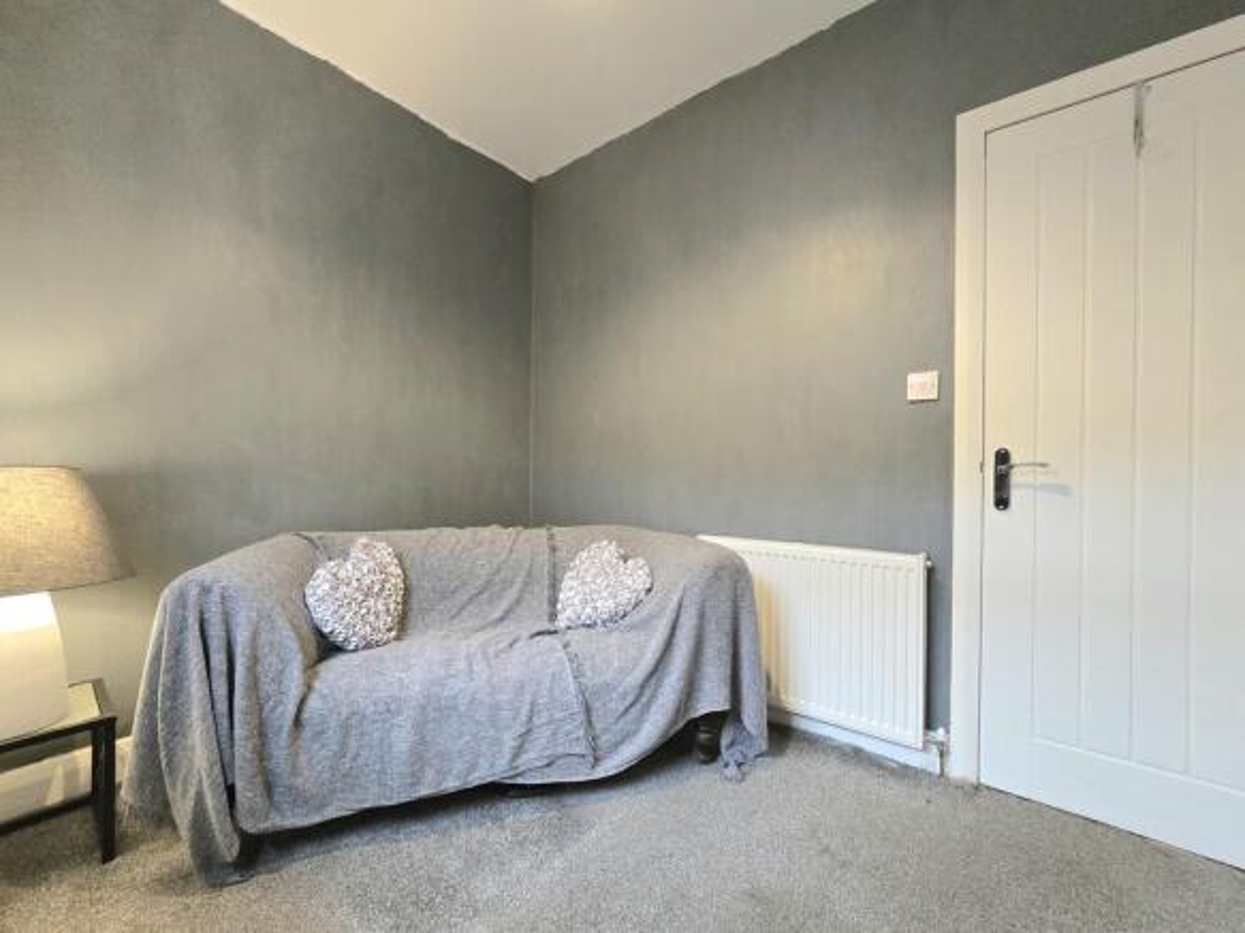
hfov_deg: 106.2
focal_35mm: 13
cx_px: 622
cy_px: 466
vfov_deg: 89.9
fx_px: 467
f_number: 2.2
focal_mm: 2.2
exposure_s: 1/50.3
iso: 640
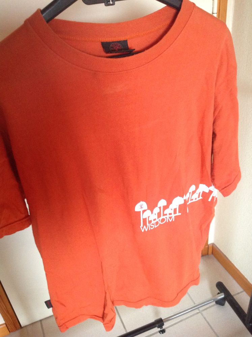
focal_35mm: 35
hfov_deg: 40.6
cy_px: 168
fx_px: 341
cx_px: 126
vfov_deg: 52.7
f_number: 2.4
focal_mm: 4.28
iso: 320
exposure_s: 1/15
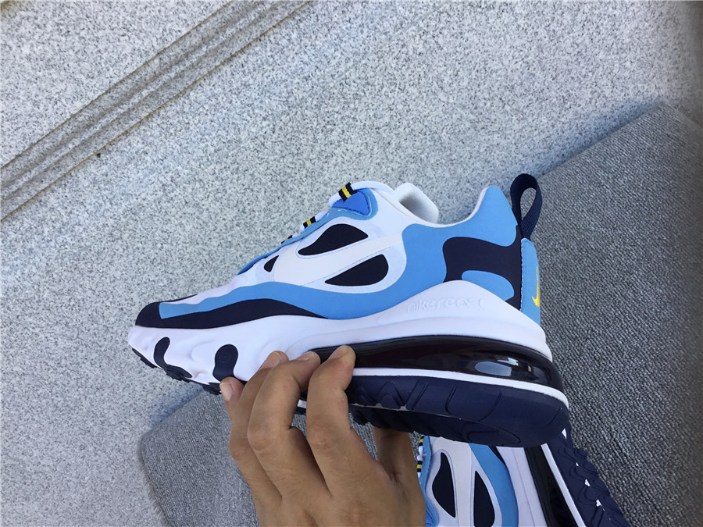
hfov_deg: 58.4
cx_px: 352
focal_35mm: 31
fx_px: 630
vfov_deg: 45.4
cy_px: 264
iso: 25
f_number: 2.4
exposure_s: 1/177
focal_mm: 3.3
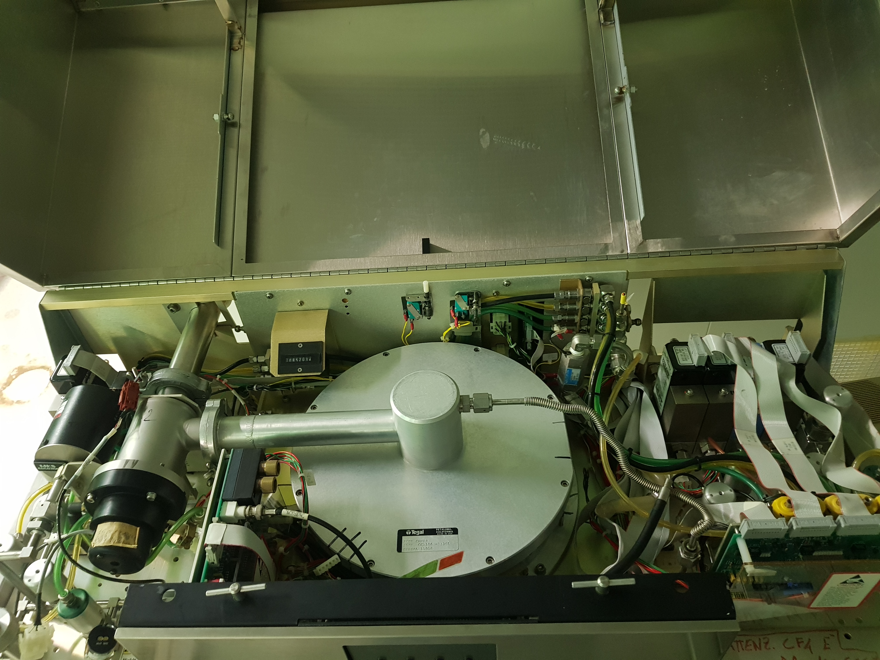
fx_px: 661
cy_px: 330
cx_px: 440
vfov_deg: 53.1
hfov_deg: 67.3
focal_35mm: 26
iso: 200
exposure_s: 1/13
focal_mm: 4.3
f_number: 1.7
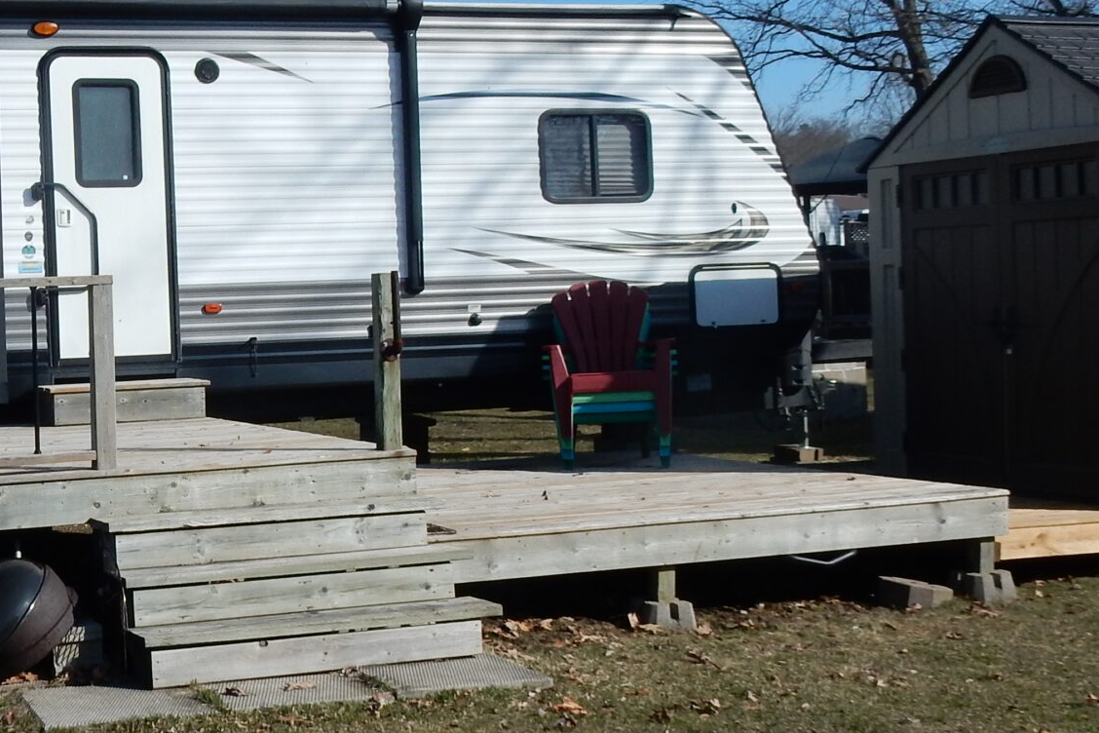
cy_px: 317
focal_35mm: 59
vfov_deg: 23.0
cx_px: 174
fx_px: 1801
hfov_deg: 32.7
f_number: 3.7
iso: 125
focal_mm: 4.5
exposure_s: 1/1600
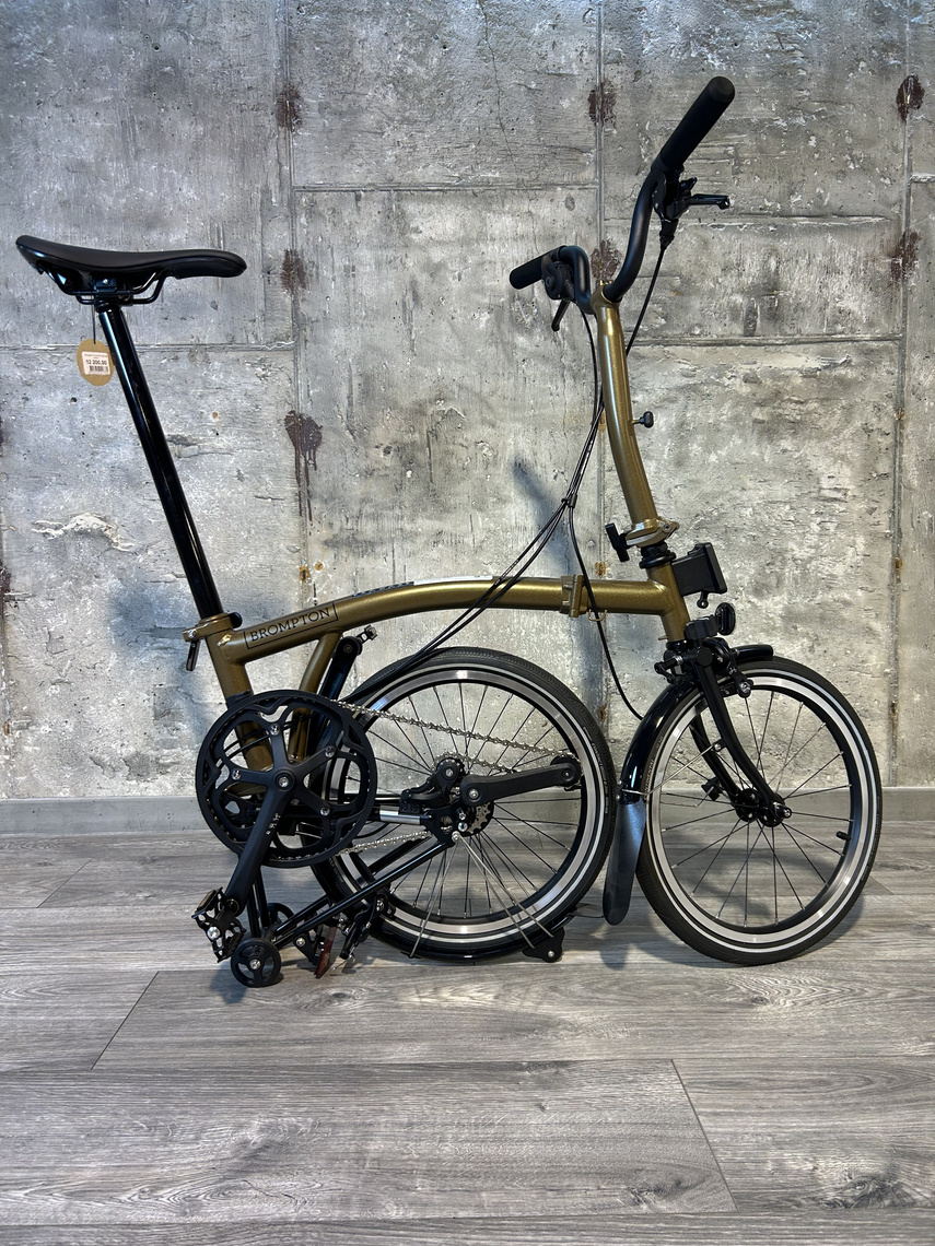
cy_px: 623
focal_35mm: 26
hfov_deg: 53.1
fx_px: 936
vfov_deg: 67.3
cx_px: 468
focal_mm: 5.7
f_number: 1.5
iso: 100
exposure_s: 1/100
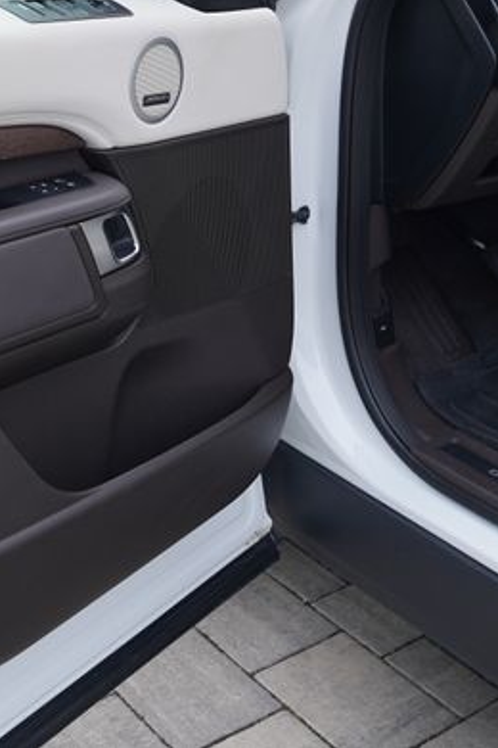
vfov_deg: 30.7
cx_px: 333
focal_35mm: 63
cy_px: 95
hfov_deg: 21.5
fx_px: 1307
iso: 160
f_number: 4
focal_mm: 24
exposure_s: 1/60
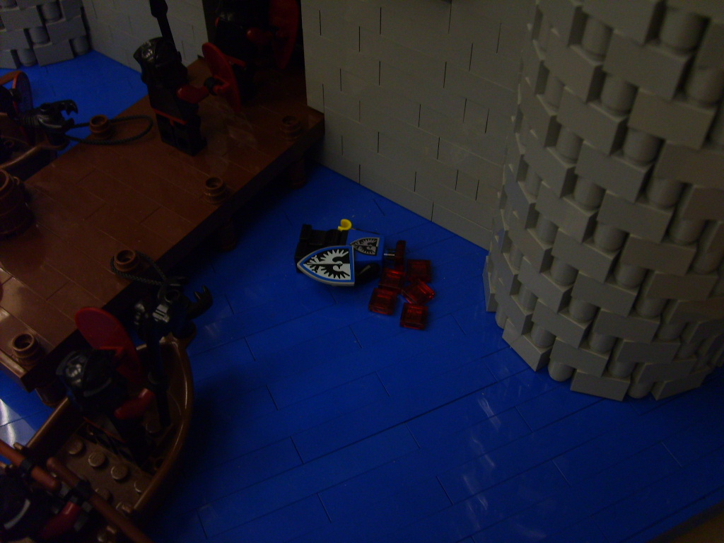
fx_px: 732
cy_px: 272
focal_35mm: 35
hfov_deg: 52.6
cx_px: 362
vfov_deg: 40.7
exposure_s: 1/30
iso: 100
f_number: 2.8
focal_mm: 5.8
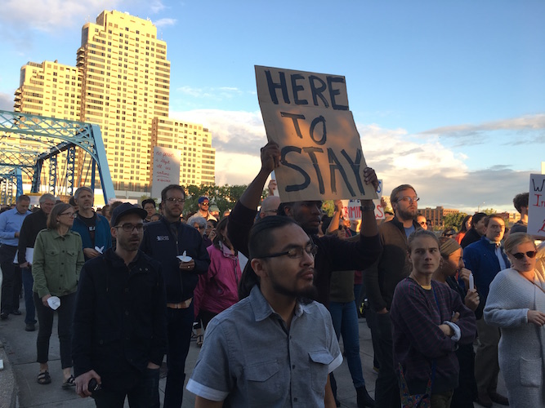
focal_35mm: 29
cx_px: 272
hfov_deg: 61.7
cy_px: 204
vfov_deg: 48.2
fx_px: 456
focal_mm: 4.15
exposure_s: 1/193
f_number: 2.2
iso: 25
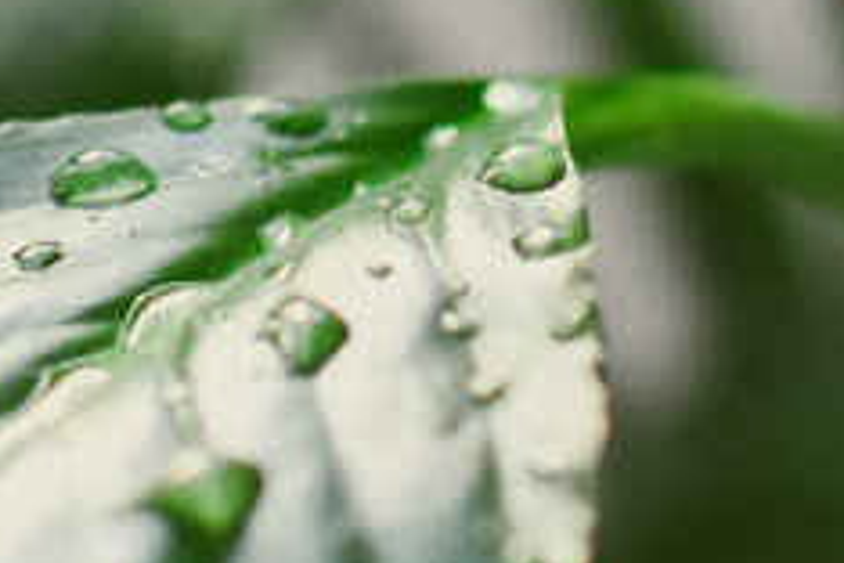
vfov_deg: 3.7
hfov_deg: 5.7
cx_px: 689
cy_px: -1099
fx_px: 8426
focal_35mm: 359
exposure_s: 1/200
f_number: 2.8
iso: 800
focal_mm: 35
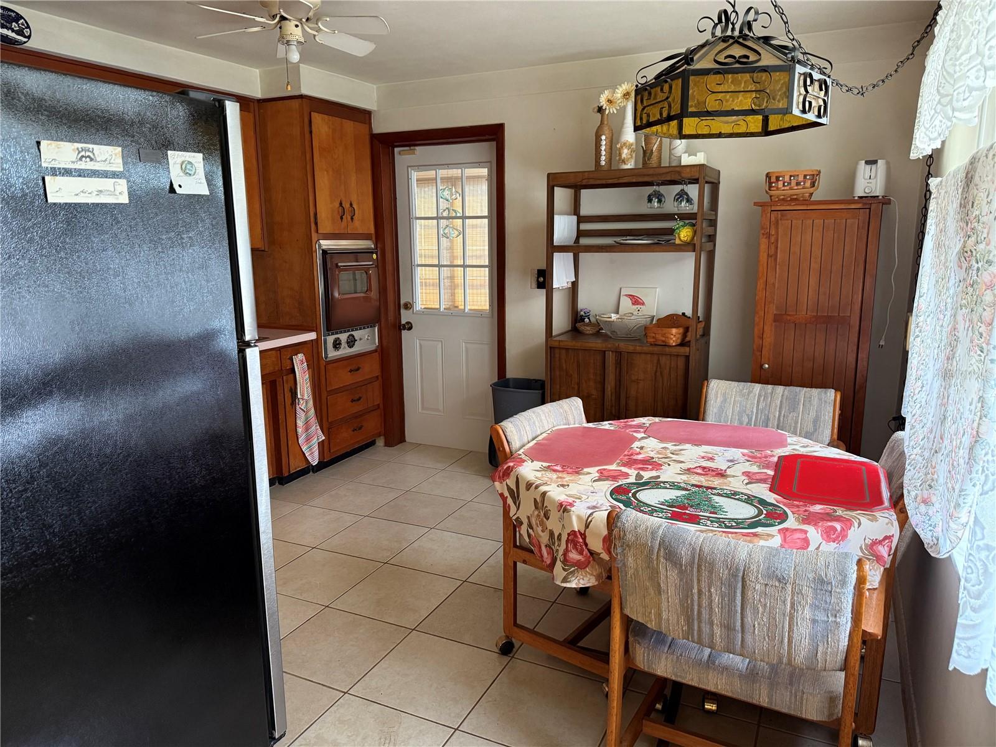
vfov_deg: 56.8
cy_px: 374
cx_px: 498
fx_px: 691
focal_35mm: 24
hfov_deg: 71.6
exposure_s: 1/60
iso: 320
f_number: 1.78
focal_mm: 6.76
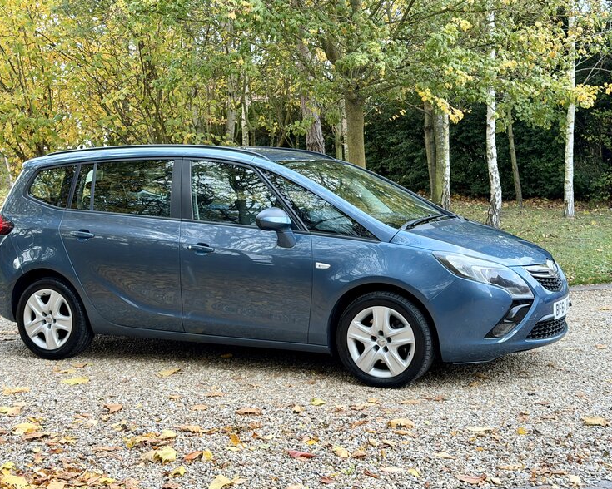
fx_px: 924
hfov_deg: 36.7
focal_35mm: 51
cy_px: 248
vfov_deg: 29.7
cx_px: 296
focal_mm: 6.76
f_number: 1.78
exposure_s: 1/60
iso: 160
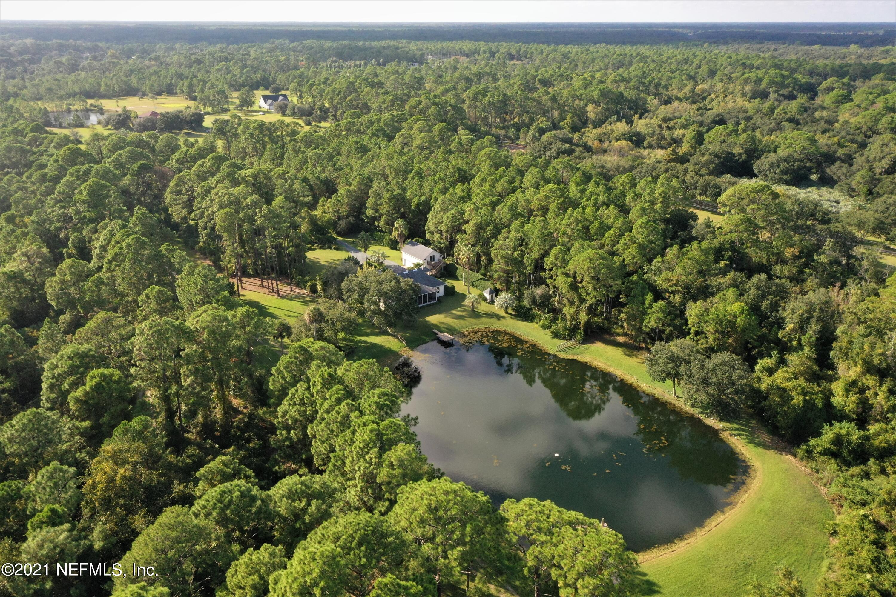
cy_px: 298
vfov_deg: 46.4
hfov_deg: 65.5
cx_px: 448
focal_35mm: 28
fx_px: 697
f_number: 8
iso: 400
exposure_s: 1/80
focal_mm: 10.26
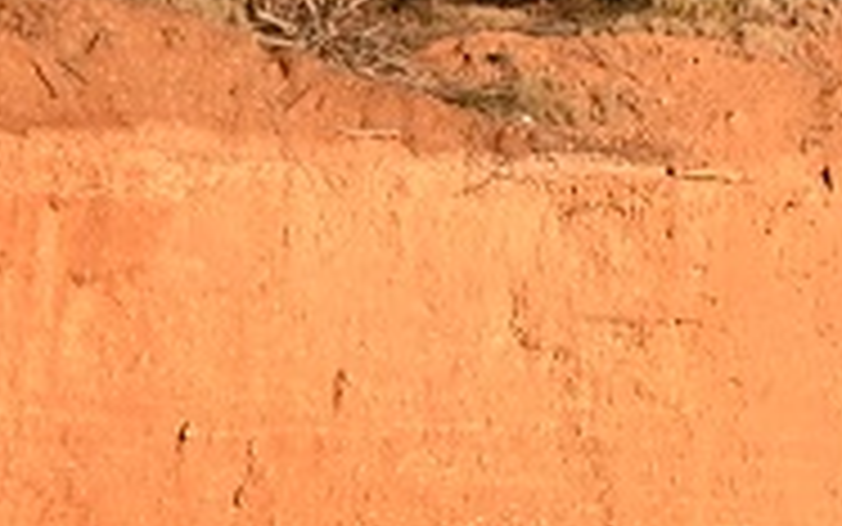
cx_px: 594
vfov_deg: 0.8
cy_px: -411
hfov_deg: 1.3
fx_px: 36543
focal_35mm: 1592
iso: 180
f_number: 5.6
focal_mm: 195
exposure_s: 1/1000
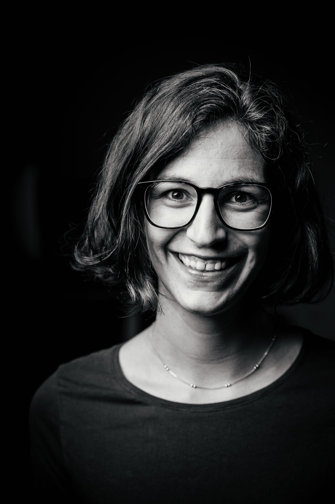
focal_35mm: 73
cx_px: 168
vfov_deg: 27.7
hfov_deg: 18.6
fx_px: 1020
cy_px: 252
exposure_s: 1/200
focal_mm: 73
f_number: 4
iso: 100
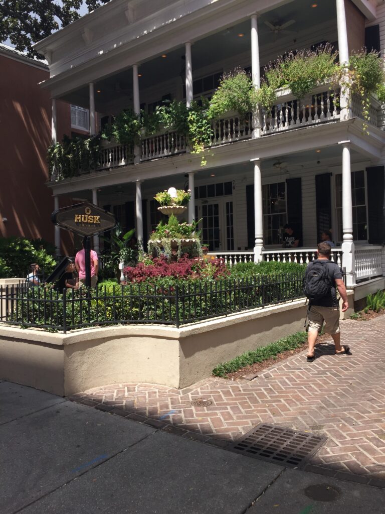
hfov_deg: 48.2
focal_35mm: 29
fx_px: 430
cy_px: 257
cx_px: 192
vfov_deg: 61.7
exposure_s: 1/1163
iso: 32
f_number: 2.2
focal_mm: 4.15
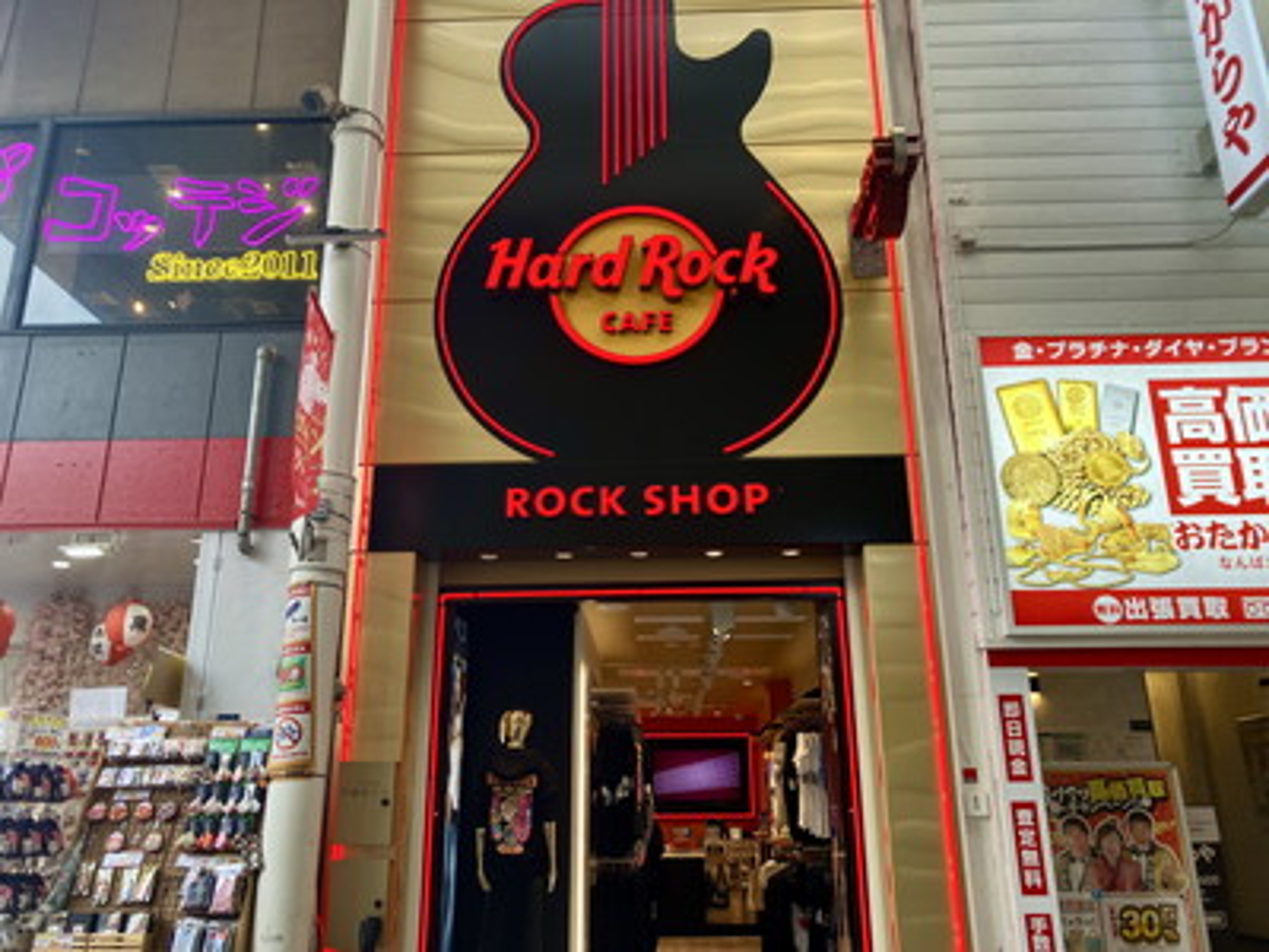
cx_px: 634
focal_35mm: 28
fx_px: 1026
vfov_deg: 49.7
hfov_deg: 63.4
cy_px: 476
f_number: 1.8
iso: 32
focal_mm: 3.99
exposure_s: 1/120
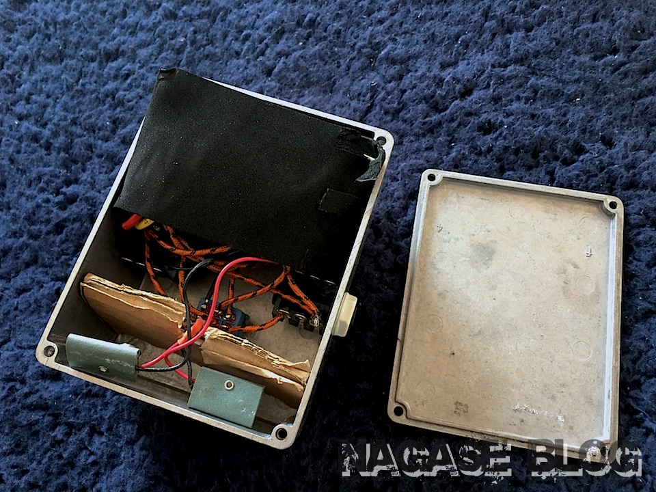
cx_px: 328
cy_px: 246
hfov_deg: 61.7
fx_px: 550
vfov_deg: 48.2
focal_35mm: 29
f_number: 2.2
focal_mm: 4.15
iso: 50
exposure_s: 1/15
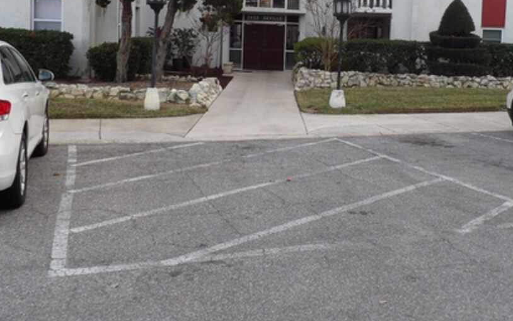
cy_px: 83
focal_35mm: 40
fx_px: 559
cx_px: 308
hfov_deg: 49.0
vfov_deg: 31.5
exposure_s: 1/107
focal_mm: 4.3
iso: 100
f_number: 3.2
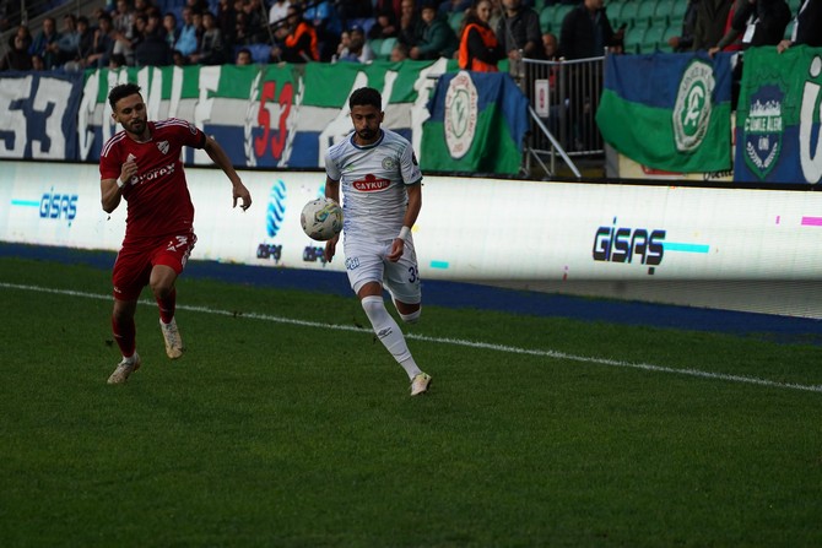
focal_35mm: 200
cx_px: 411
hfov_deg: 10.3
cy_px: 274
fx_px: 4567
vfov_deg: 6.9
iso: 1600
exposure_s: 1/2000
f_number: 5.6
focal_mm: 200
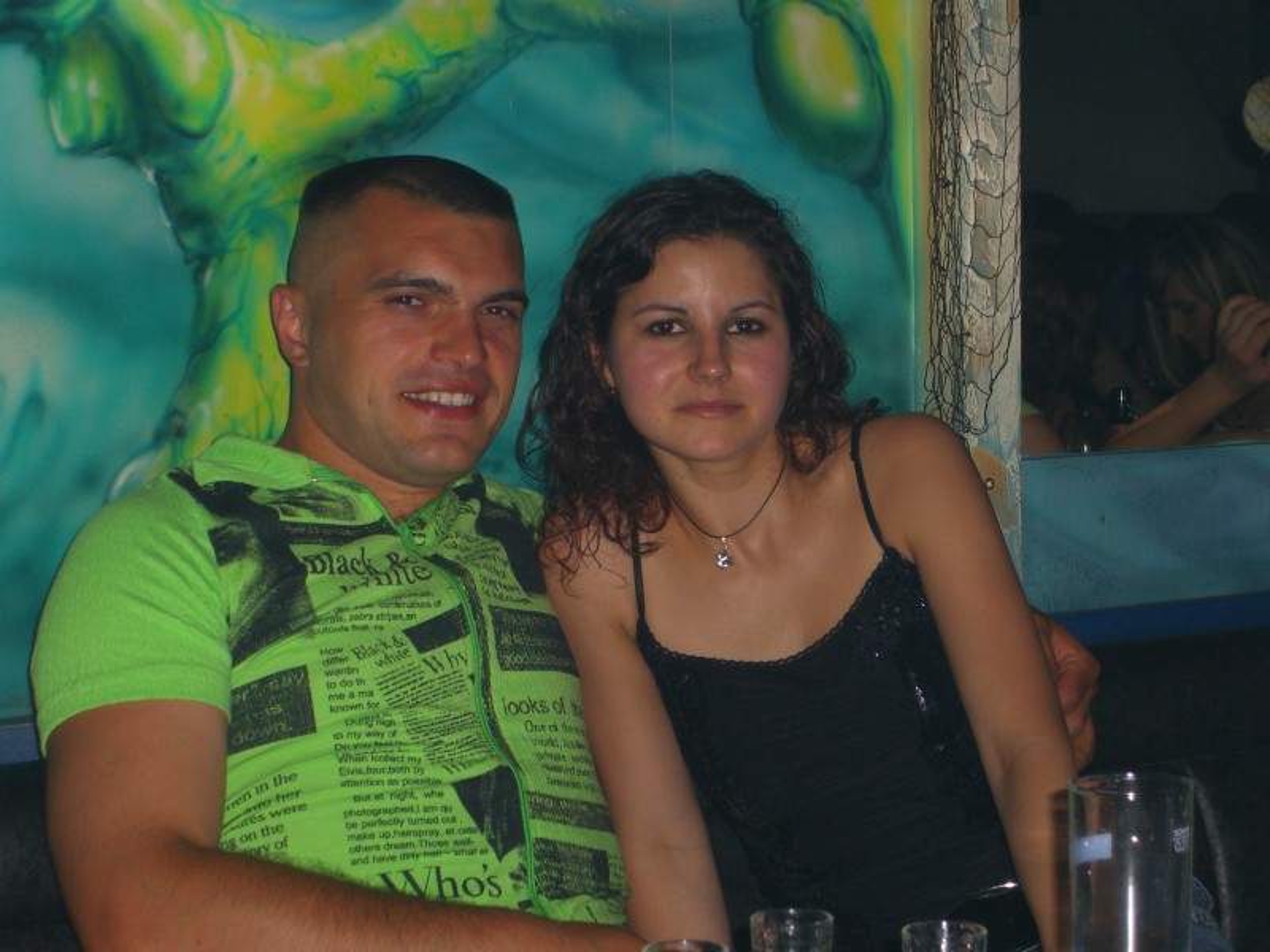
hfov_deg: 20.7
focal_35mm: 95
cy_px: 476
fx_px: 3485
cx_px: 635
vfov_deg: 15.6
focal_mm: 19.7
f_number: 4.8
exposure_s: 1/60
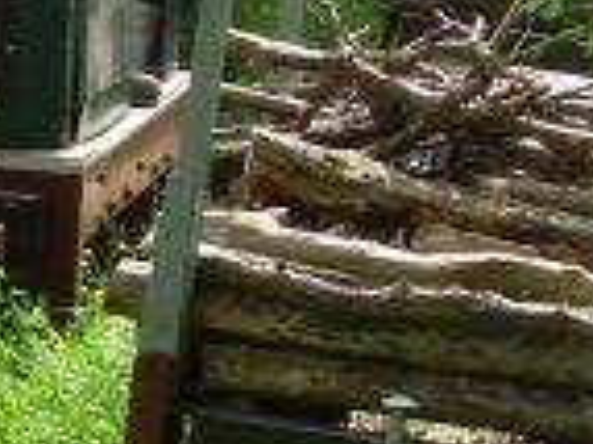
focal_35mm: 146
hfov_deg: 12.5
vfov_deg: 10.1
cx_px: -411
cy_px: 147
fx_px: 2499
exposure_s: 1/250
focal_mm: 6.3
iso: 80
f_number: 3
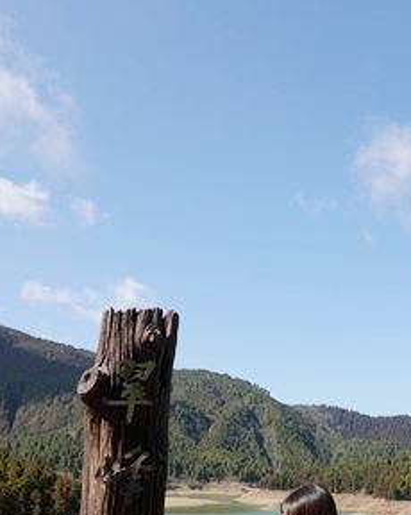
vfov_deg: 36.7
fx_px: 715
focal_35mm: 47
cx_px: 329
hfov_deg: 31.2
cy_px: 476
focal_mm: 9
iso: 125
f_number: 3.2
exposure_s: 1/1000
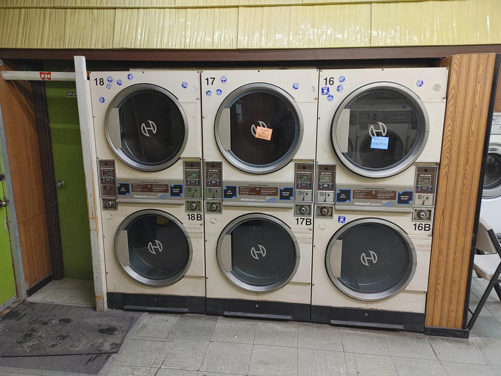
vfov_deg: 53.1
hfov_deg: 67.3
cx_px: 250
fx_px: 376
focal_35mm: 26
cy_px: 188
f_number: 1.8
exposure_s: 1/60
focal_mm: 5.58
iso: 50
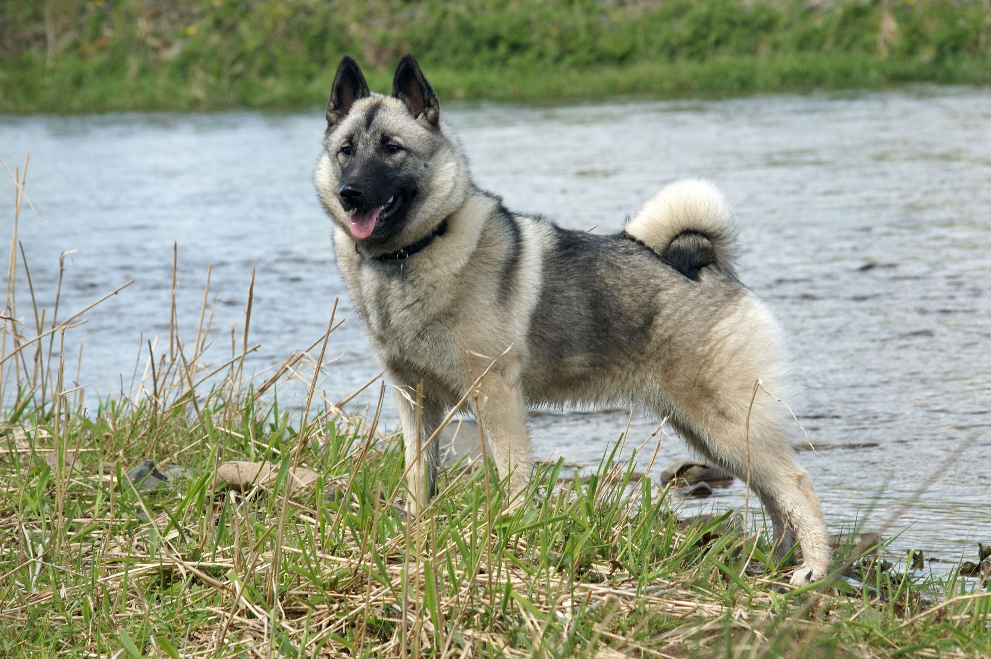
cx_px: 496
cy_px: 330
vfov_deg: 8.3
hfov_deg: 12.5
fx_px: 4538
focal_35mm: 165
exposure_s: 1/100
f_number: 8
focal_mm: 110
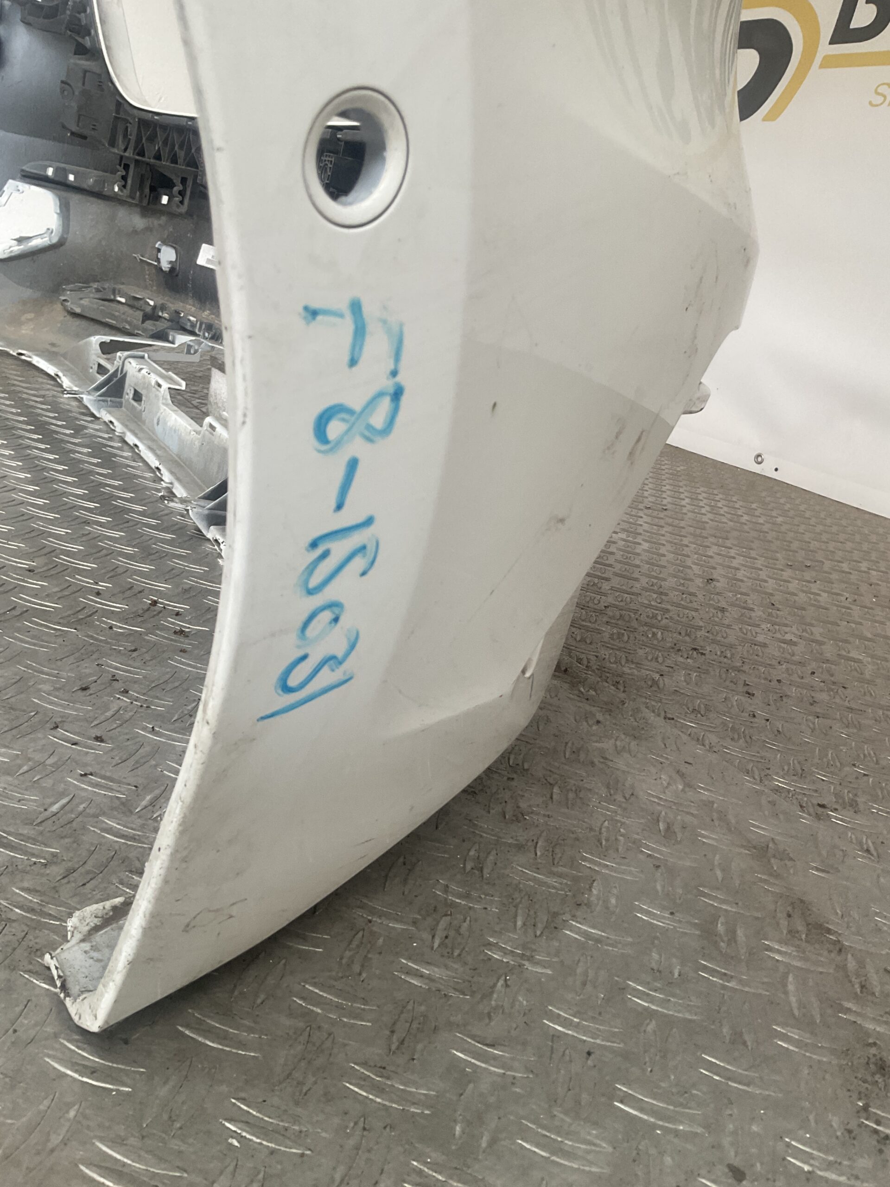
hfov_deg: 48.2
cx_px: 445
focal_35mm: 29
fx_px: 994
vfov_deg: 61.7
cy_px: 594
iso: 50
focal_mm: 3
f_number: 1.8
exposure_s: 1/100
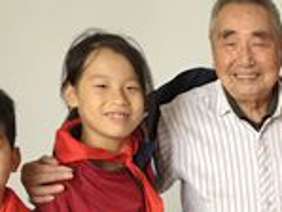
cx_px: 428
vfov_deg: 12.2
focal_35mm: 117
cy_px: 301
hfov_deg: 15.5
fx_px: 954
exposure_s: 1/17
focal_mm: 4.15
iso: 32
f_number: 2.2
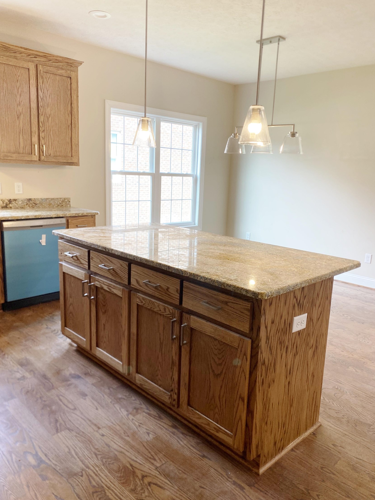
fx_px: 390
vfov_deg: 65.3
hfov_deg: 51.3
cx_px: 192
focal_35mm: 27
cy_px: 255
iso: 80
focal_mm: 4.25
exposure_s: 1/60
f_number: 1.8
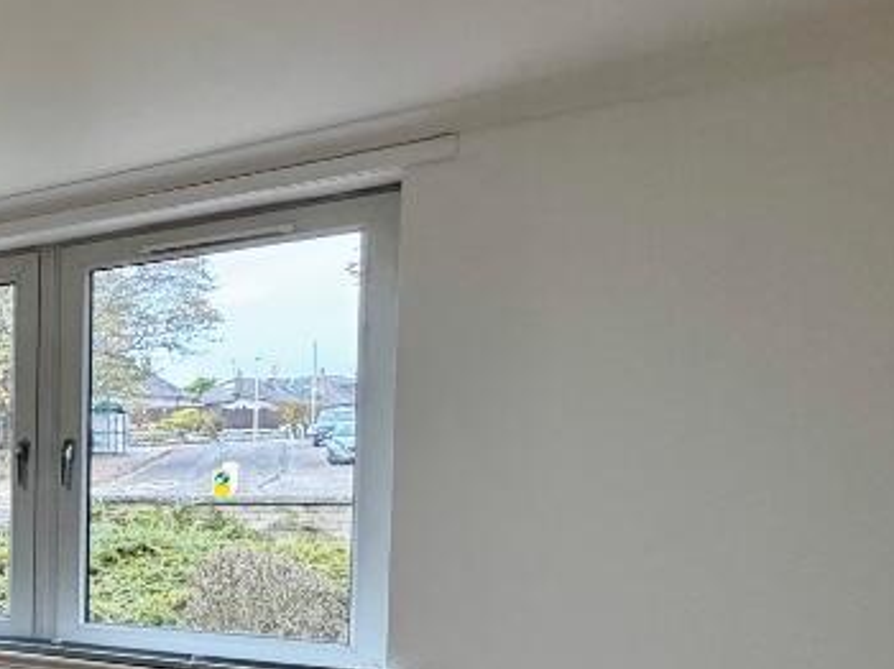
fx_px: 1058
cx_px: -398
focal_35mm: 41
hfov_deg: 30.1
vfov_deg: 33.9
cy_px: 552
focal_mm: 2.22
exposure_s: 1/100
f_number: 2.2
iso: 320
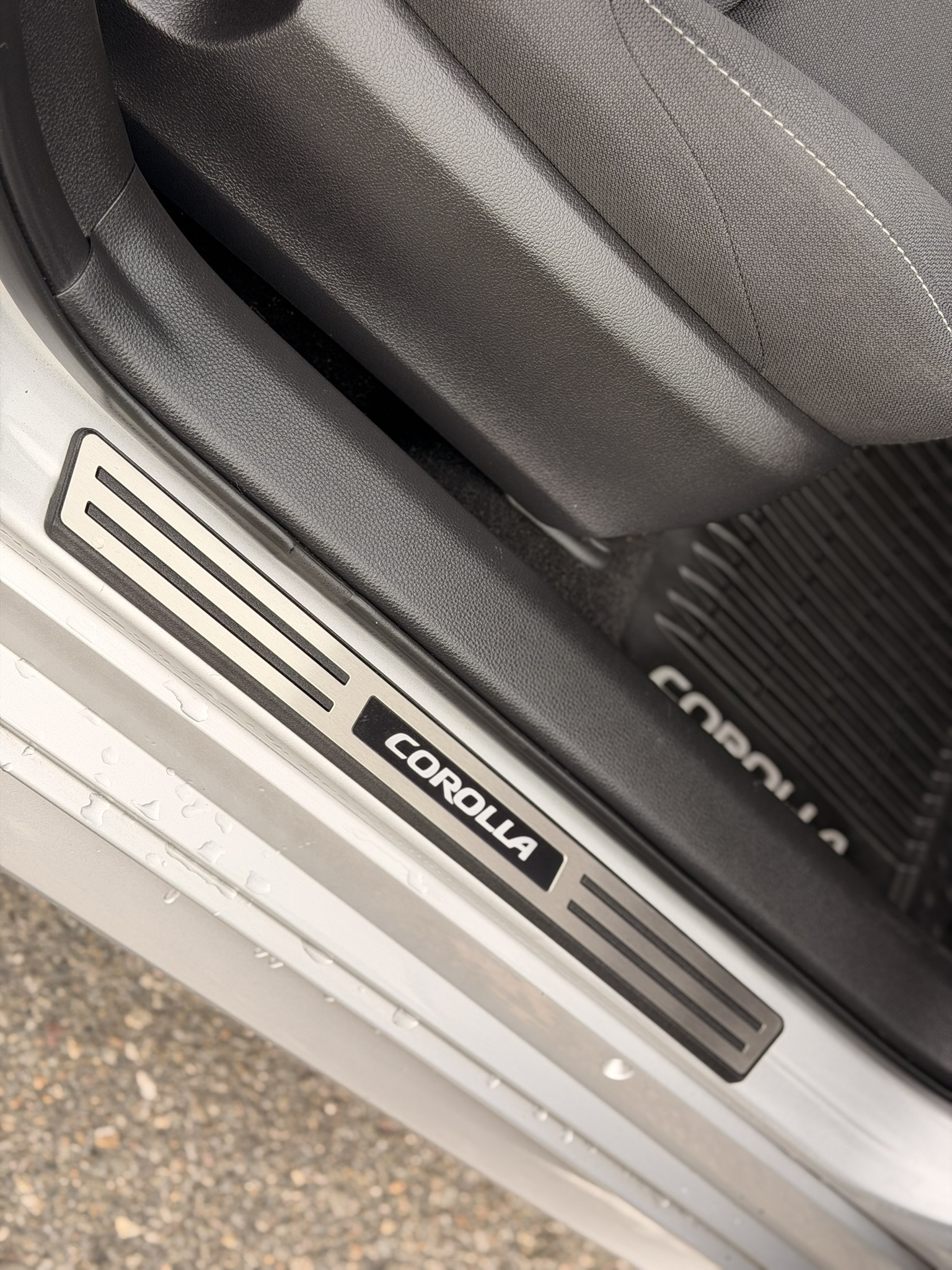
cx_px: 476
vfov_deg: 39.7
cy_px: 635
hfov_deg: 30.3
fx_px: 1760
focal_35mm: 48
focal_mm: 6.76
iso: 80
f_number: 1.78
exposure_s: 1/121
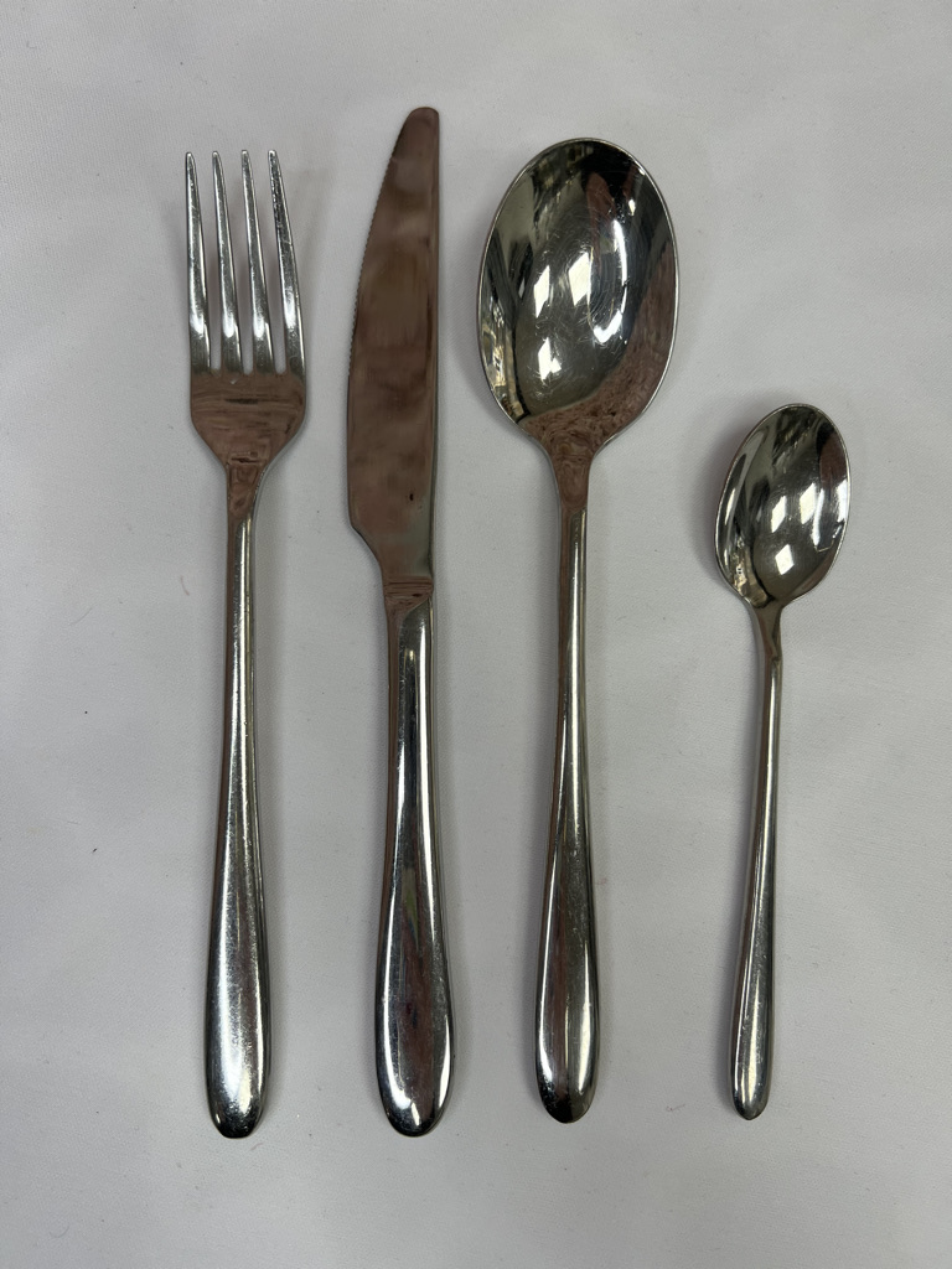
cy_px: 634
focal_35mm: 26
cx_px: 476
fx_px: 953
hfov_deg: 53.1
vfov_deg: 67.3
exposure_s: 1/149
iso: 50
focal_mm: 5.7
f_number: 1.5
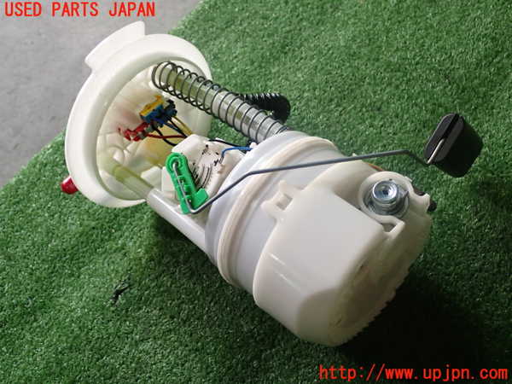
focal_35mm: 41
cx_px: 256
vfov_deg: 35.1
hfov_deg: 45.8
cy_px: 192
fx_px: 606
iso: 250
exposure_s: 1/40
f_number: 2.8
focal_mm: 7.31
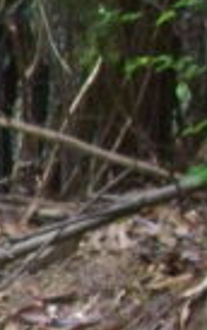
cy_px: 316
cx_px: -883
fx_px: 2636
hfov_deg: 3.9
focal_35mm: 293
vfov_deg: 7.1
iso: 200
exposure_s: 1/80
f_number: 2.8
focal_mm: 6.2
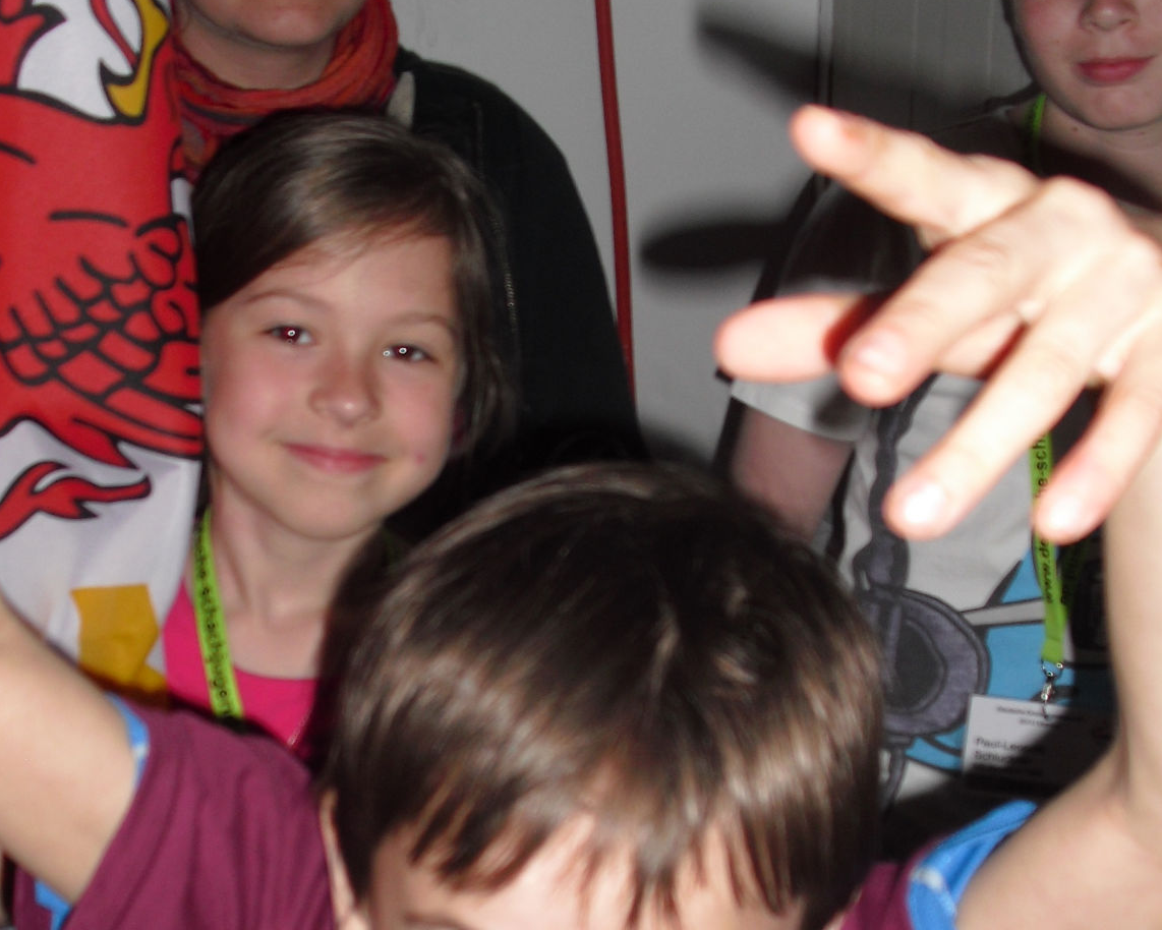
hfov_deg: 30.0
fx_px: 2167
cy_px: 726
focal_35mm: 63
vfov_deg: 23.9
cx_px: 512
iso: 100
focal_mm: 6.3
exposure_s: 1/60
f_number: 3.1
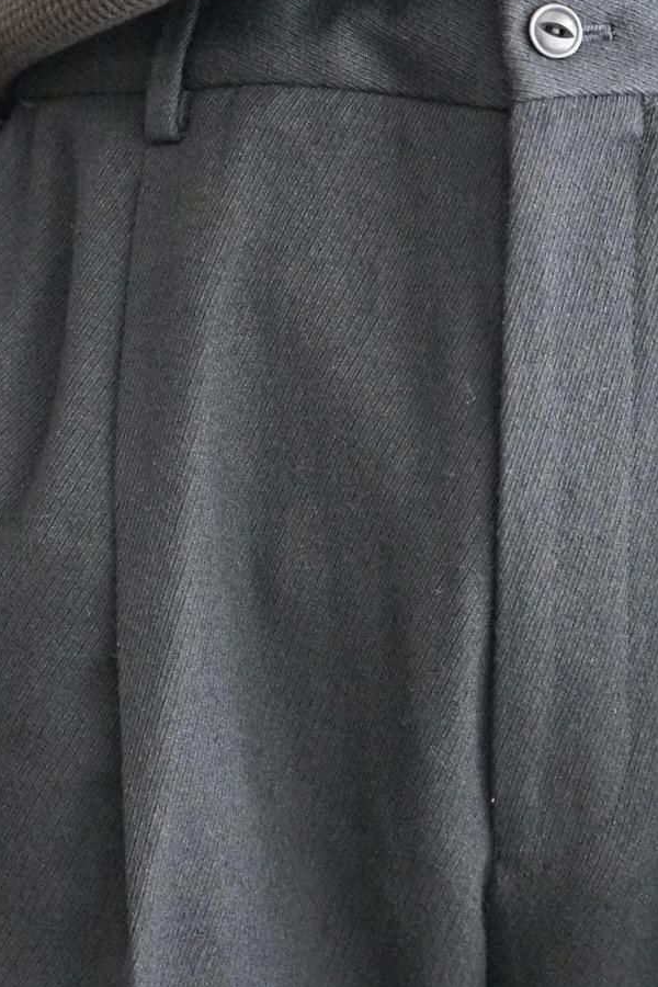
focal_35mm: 114
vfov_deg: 17.9
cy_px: 408
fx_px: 3125
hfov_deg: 12.0
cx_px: 353
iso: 6400
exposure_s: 1/125
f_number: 5
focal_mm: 57
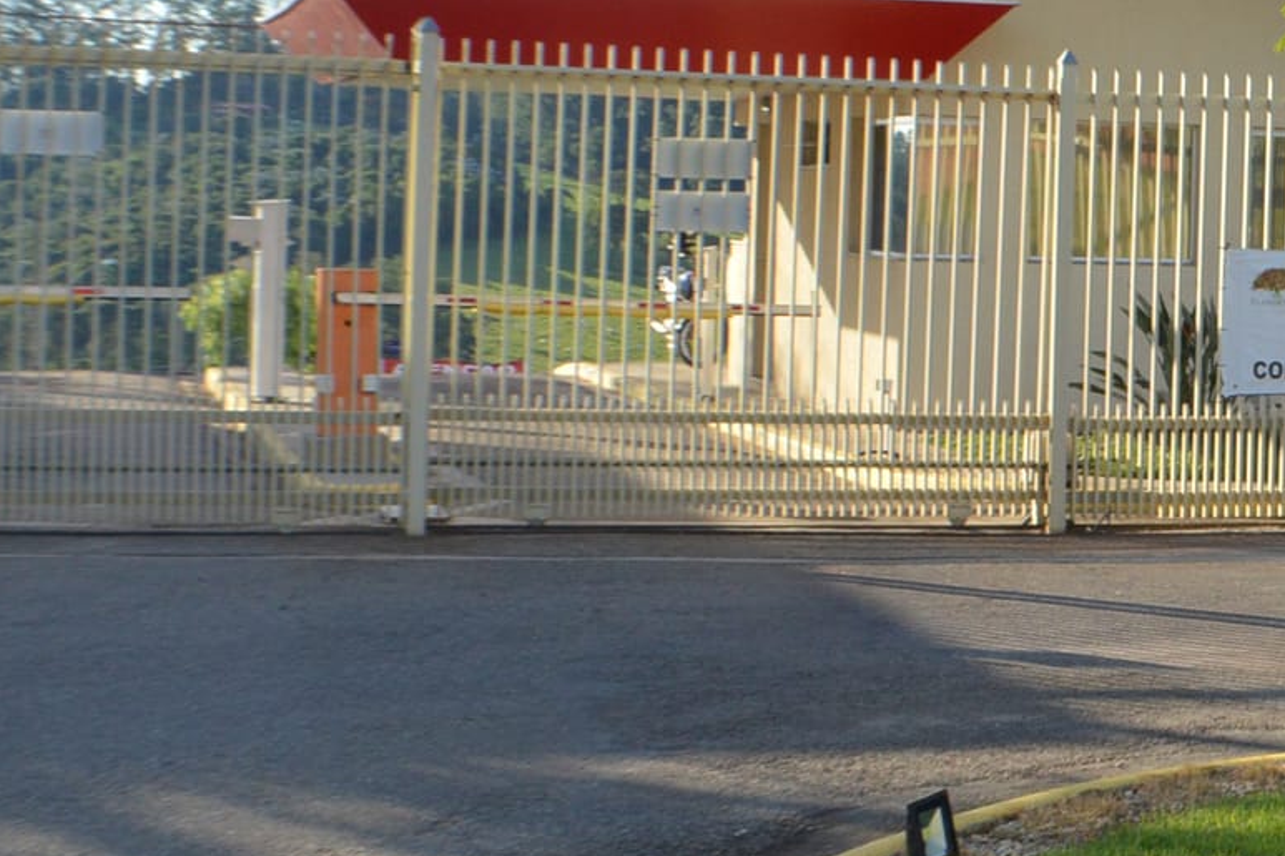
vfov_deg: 12.7
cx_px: 1604
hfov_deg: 18.0
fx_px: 3818
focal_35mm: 107
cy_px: 125
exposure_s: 1/200
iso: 400
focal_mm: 24
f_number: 14
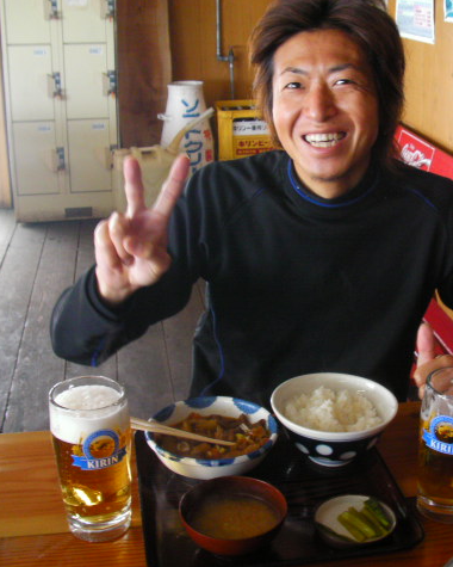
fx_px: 838
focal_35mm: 50
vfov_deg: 37.3
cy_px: 283
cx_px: 329
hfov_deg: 29.9
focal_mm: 6.3
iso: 200
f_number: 3.5
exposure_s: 1/26.2
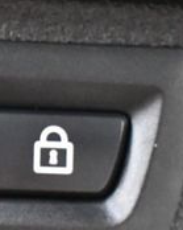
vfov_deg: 8.0
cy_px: 153
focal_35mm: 242
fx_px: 1640
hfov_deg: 6.3
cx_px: -43
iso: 6400
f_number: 4.5
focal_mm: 35
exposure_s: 1/60
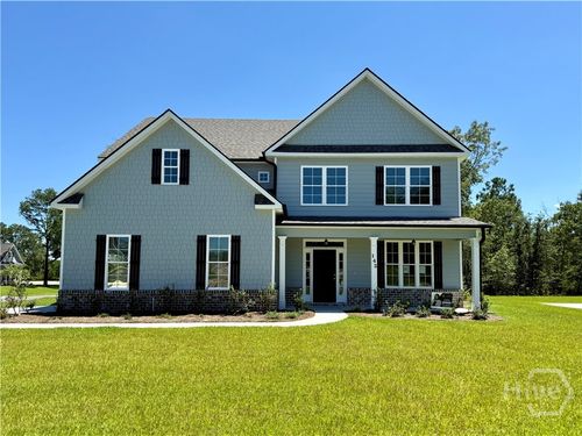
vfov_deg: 56.8
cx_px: 291
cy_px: 218
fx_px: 404
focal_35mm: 24
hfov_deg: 71.6
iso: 80
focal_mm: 6.76
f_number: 1.78
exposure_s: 1/3425
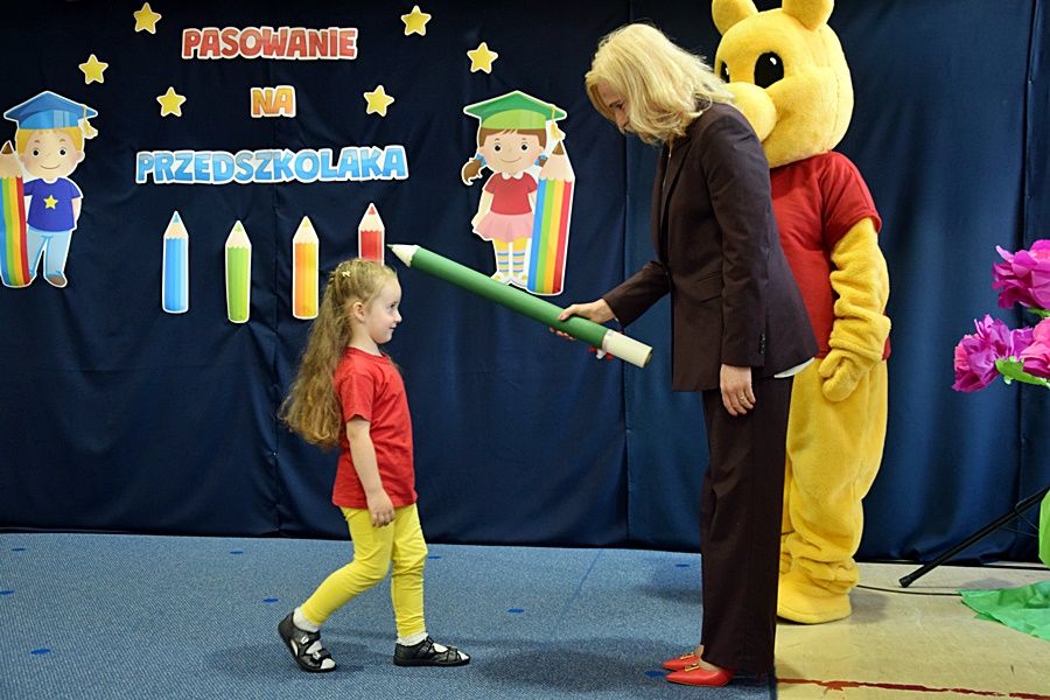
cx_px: 525
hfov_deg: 43.6
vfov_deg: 29.9
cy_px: 350
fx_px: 1312
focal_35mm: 45
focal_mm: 30
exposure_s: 1/100
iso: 1250
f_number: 4.2
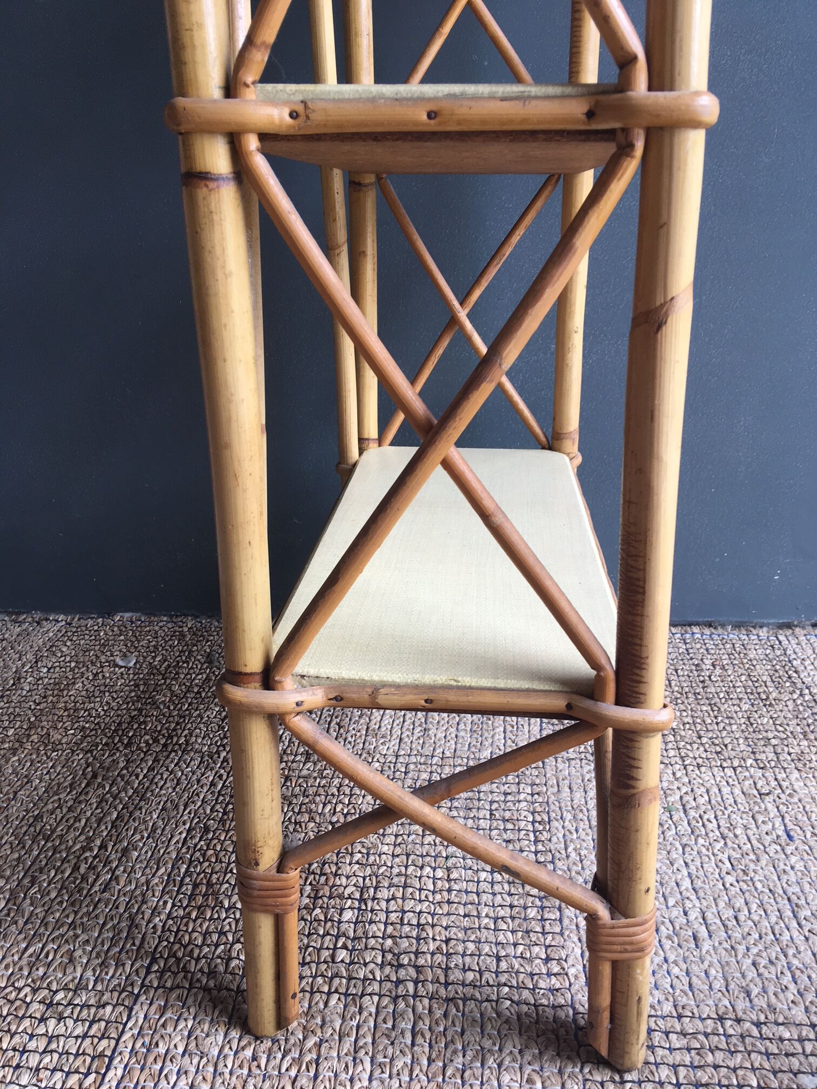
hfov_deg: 48.2
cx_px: 408
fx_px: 913
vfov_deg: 61.7
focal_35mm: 29
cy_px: 544
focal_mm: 4.15
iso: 32
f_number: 2.2
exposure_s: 1/50
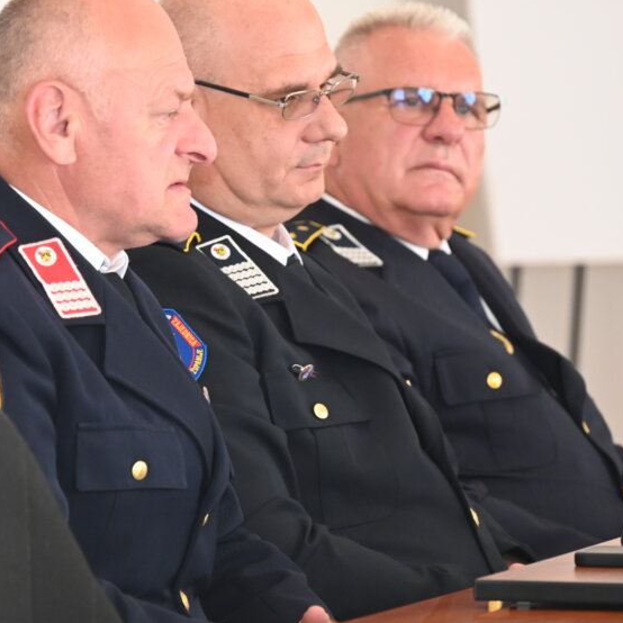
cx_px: 232
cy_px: 270
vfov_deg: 5.6
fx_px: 6394
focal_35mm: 314
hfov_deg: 5.6
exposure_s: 1/200
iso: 3200
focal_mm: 200
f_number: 6.3
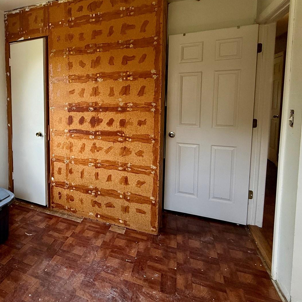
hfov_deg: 58.2
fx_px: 237
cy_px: 115
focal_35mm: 24
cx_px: 46
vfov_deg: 64.2
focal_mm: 2.22
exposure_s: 1/125
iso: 64
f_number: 2.2
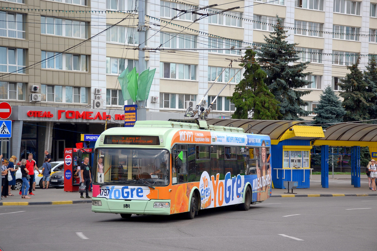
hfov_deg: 21.9
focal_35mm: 93
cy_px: 126
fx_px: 974
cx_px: 188
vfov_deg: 14.7
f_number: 5.6
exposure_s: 1/400
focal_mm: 62
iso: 100
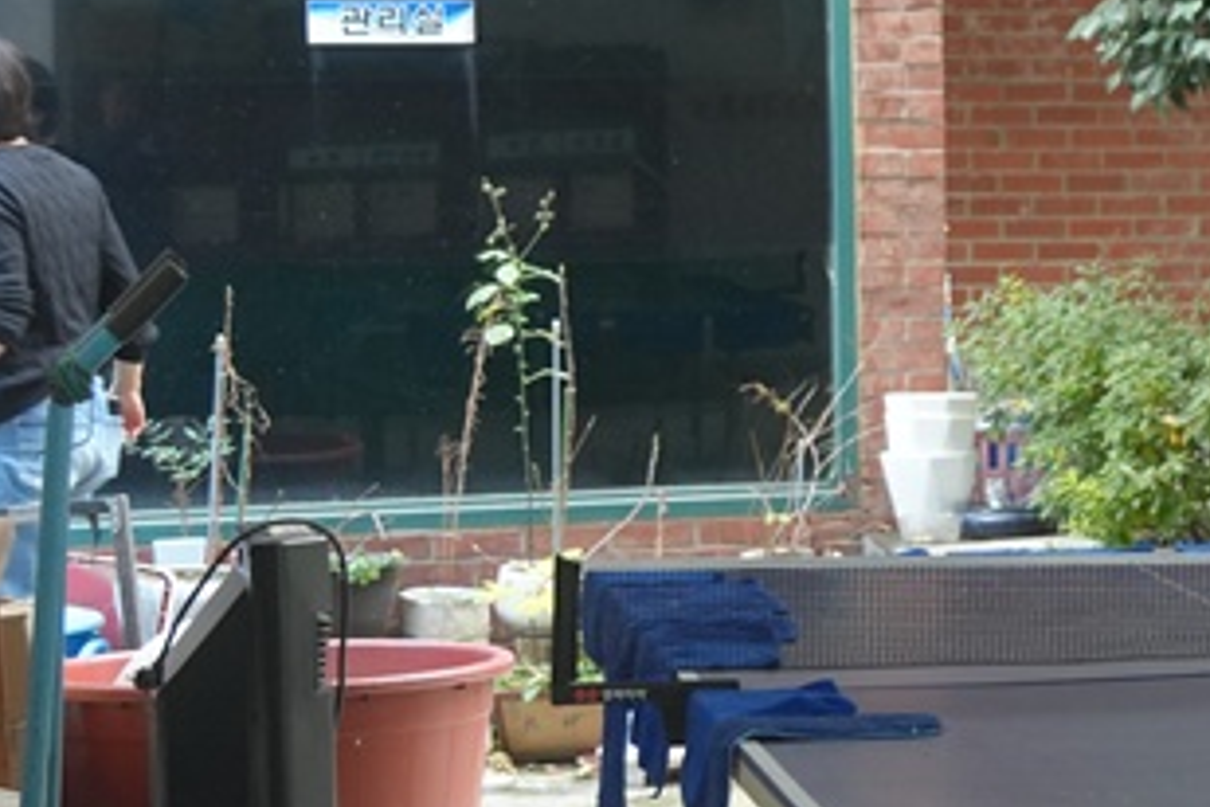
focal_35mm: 122
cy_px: 409
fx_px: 4108
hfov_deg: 16.2
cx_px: 1367
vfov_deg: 11.2
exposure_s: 1/80
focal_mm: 33
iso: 1000
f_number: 5
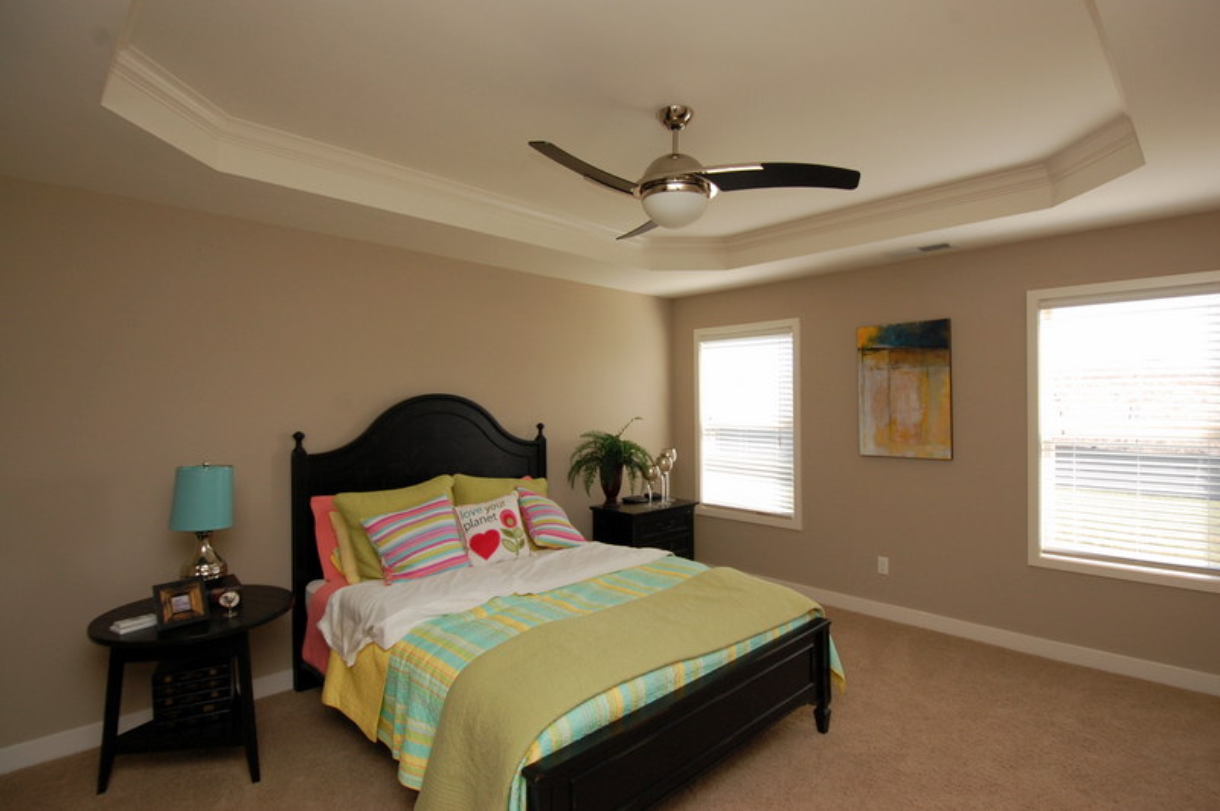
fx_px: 609
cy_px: 406
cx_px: 610
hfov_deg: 90.0
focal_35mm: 18
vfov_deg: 67.3
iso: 400
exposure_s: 1/125
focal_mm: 12
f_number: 5.6
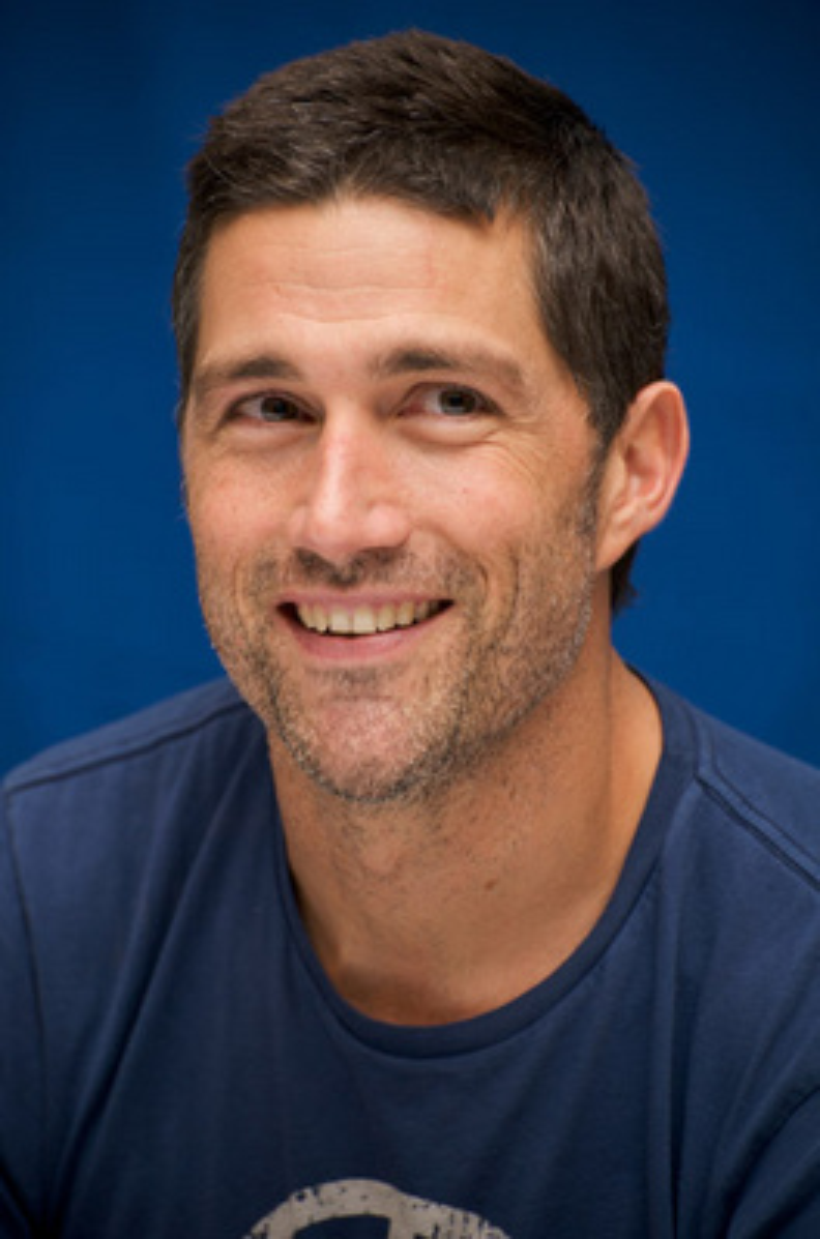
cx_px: 410
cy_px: 620
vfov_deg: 12.5
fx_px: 5667
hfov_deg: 8.3
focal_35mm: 165
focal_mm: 165
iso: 640
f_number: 5.6
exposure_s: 1/80
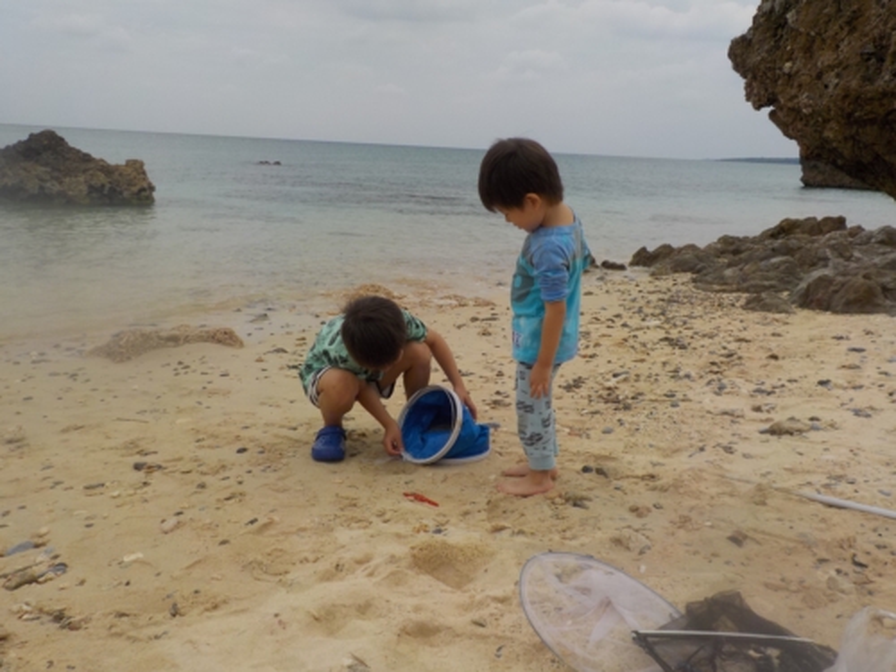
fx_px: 777
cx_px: 448
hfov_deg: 60.0
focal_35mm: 30
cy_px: 336
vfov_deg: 46.8
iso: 125
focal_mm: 4.1
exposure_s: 1/2000
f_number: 3.3
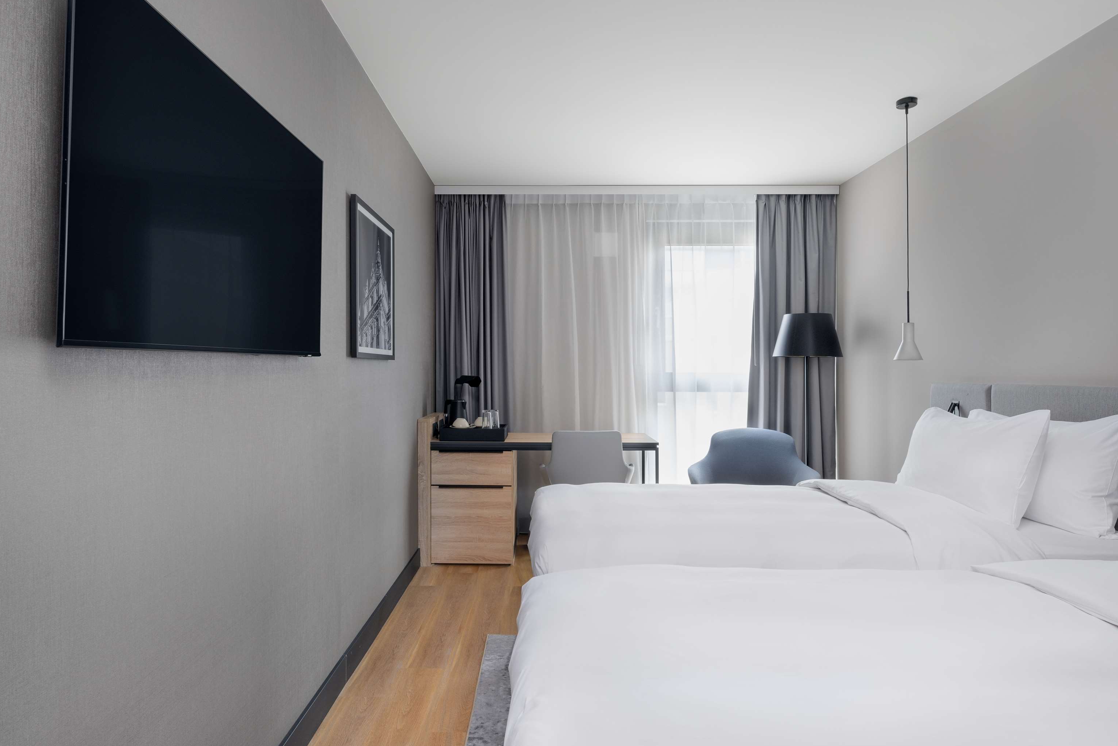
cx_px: 531
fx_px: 621
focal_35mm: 20
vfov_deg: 61.8
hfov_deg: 83.9
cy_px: 404
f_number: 11
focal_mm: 16
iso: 320
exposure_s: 1/13
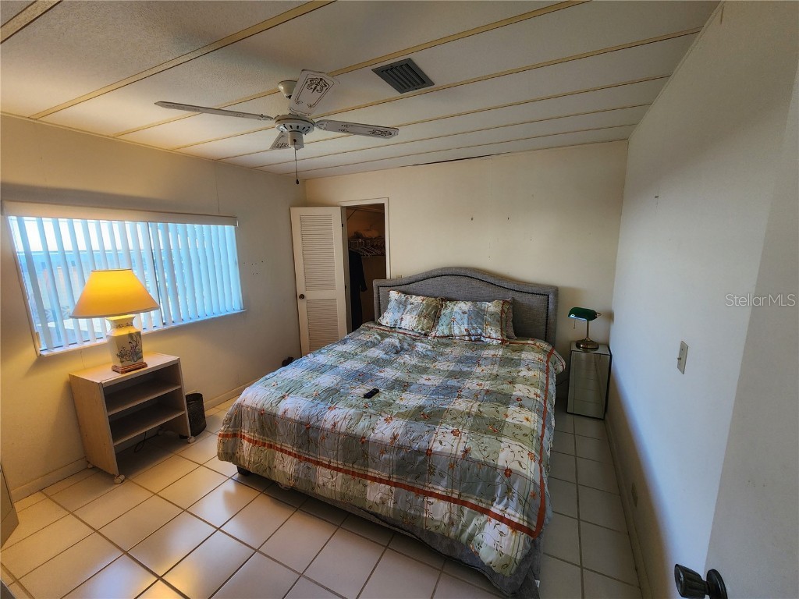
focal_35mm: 13
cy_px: 300
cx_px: 400
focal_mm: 2.2
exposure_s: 1/60
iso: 125
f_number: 2.2
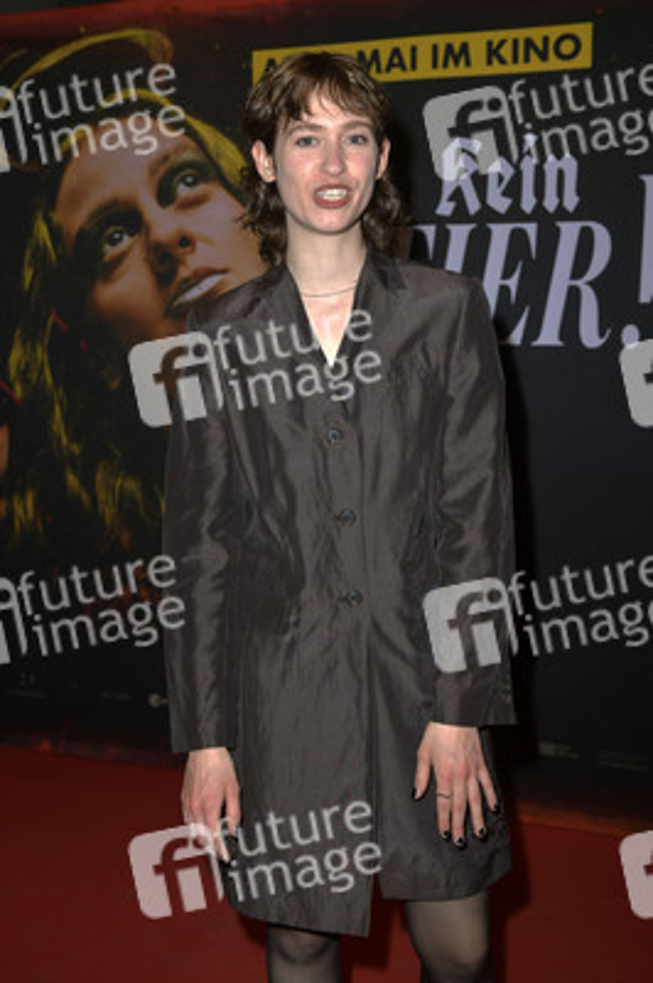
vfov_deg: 48.5
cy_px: 492
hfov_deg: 33.3
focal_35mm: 40
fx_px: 1090
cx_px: 326
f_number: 5.6
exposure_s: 1/160
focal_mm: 40
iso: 640
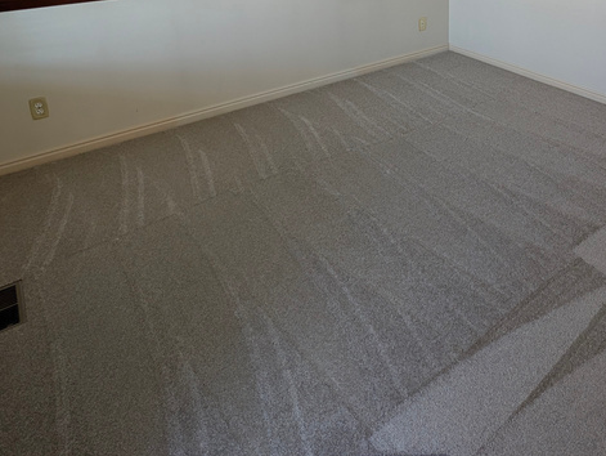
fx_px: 456
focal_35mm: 26
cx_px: 461
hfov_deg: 63.0
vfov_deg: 46.2
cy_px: 19
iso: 41
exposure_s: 1/60
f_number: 1.95
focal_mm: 2.23
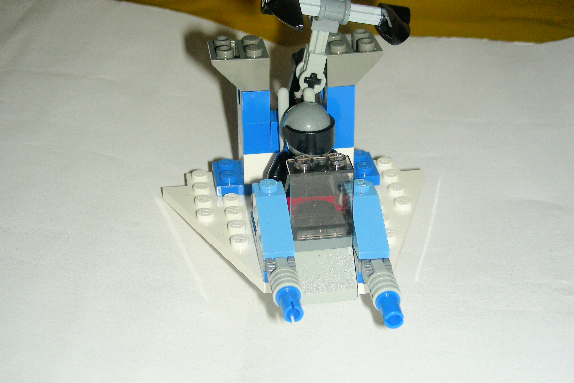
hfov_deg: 30.5
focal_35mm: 66
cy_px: 178
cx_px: 287
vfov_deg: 20.6
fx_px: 1052
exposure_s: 1/60.1
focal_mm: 10.5
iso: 50
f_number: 3.5
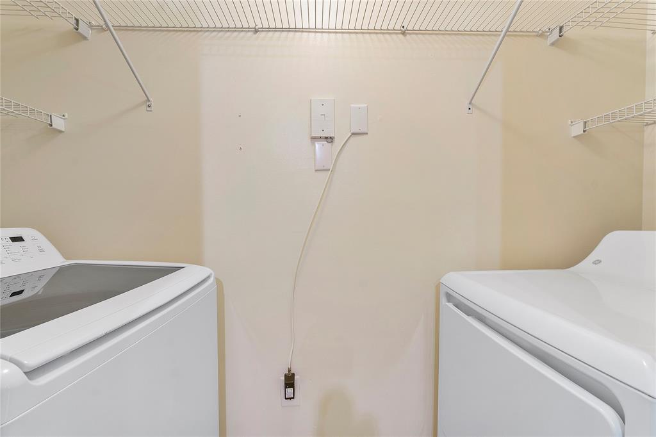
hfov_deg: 100.4
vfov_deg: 77.3
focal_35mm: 15
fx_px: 273
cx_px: 328
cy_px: 218
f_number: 11
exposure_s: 1/3
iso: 160
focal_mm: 10
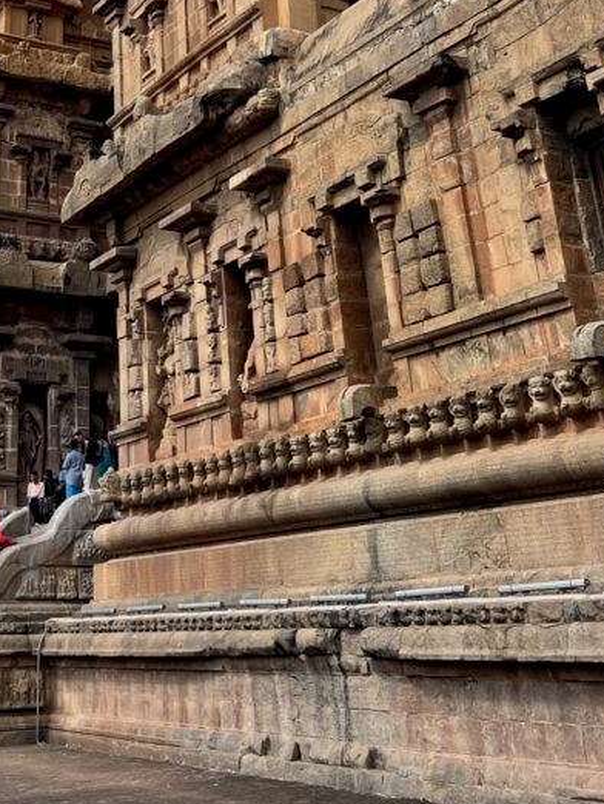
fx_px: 1186
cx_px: 109
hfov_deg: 27.9
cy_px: 65
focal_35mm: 51
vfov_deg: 35.1
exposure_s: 1/2915
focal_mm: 5.7
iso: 50
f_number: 1.5
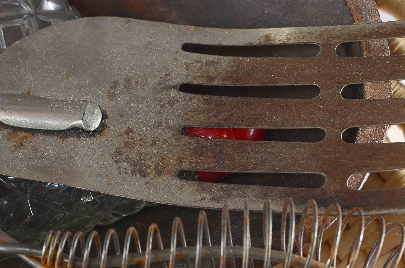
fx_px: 1493
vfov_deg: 10.3
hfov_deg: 15.4
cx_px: 141
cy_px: 177
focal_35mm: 133
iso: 100
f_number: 10
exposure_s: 1/80
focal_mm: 48
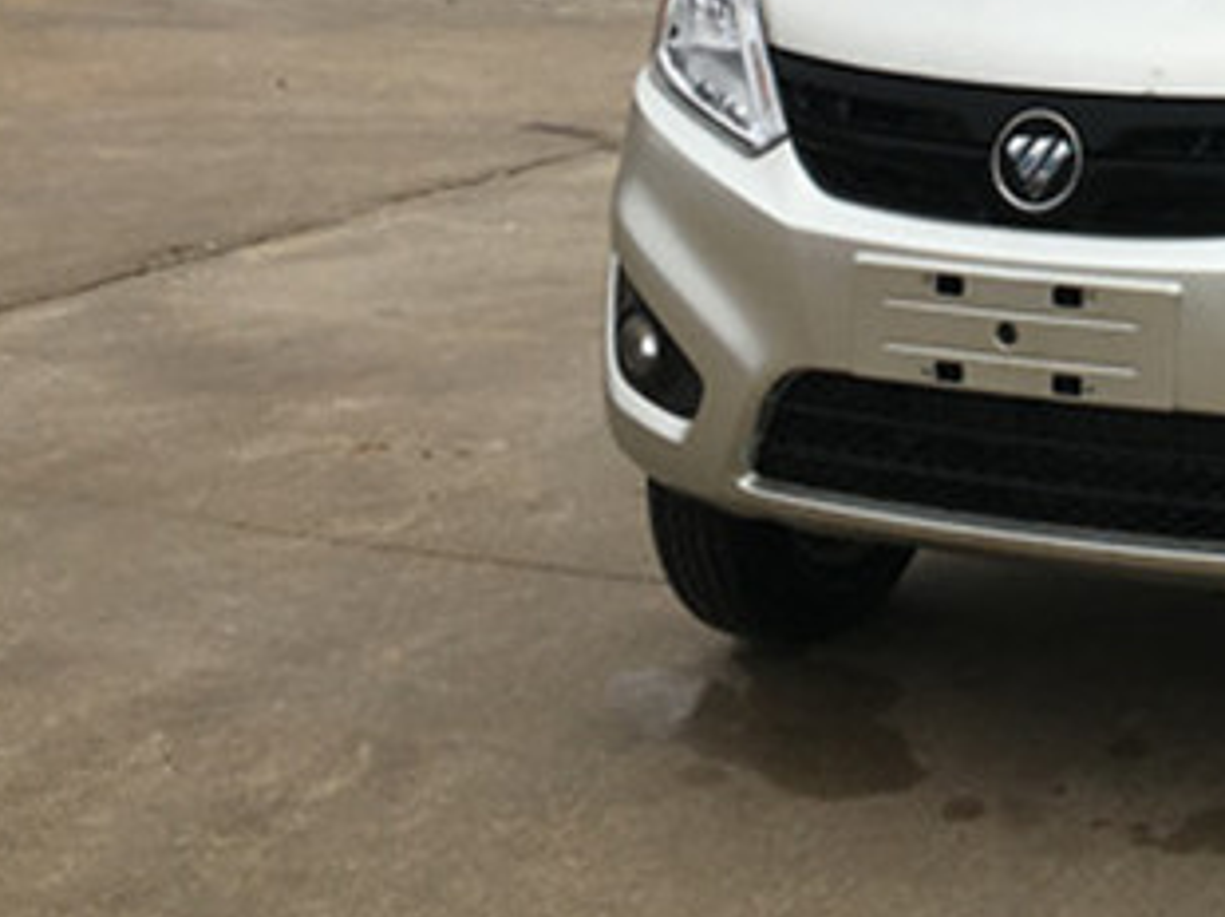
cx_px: 1462
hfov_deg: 22.3
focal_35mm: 81
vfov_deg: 17.5
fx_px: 2864
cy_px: -99
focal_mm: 4.15
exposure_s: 1/370
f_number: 2.2
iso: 25
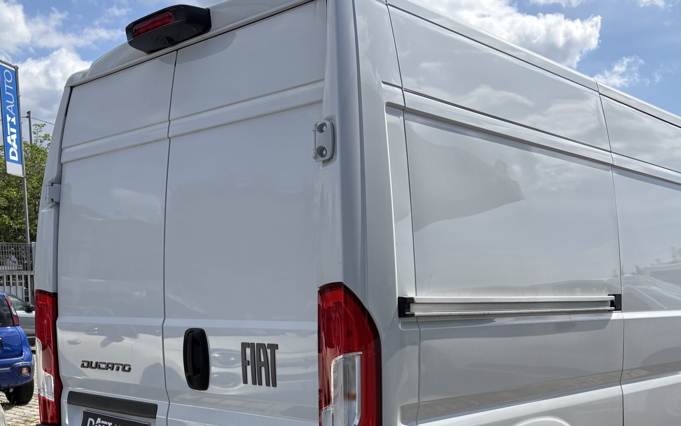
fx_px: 779
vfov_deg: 30.0
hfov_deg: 47.0
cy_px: 327
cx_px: 403
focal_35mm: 42
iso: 50
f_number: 1.6
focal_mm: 5.96
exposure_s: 1/4065
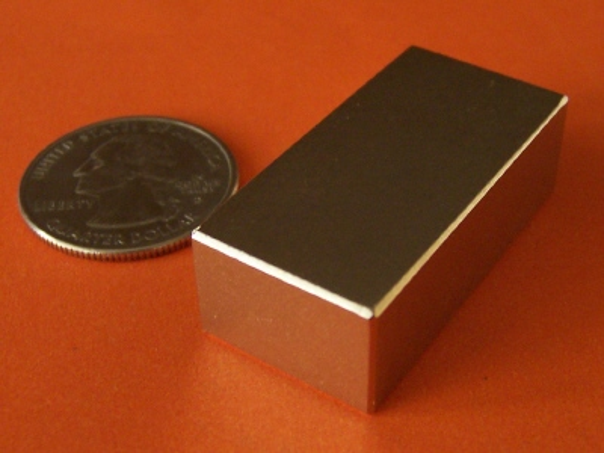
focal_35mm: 33
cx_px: 302
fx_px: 576
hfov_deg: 55.4
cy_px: 226
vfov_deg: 42.9
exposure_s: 1/20
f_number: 2.8
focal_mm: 5.5
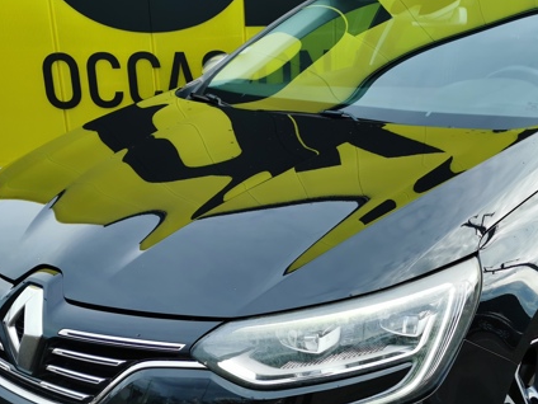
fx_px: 793
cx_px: 338
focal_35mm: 51
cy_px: 278
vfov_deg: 28.3
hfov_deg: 37.3
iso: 50
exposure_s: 1/351
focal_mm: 5.58
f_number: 1.8
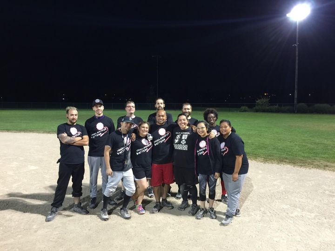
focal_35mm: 29
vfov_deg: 48.2
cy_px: 126
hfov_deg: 61.7
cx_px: 168
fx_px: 281
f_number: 2.2
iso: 100
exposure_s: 1/15
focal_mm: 4.15
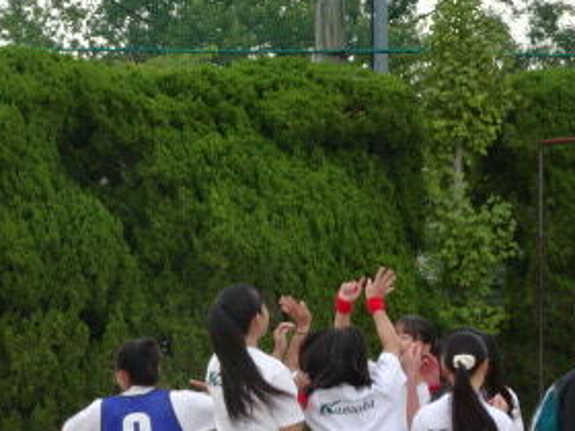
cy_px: 402
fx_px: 4252
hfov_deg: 7.7
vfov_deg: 5.8
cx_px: 158
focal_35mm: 256
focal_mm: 19.1
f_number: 5.6
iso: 125
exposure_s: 1/125
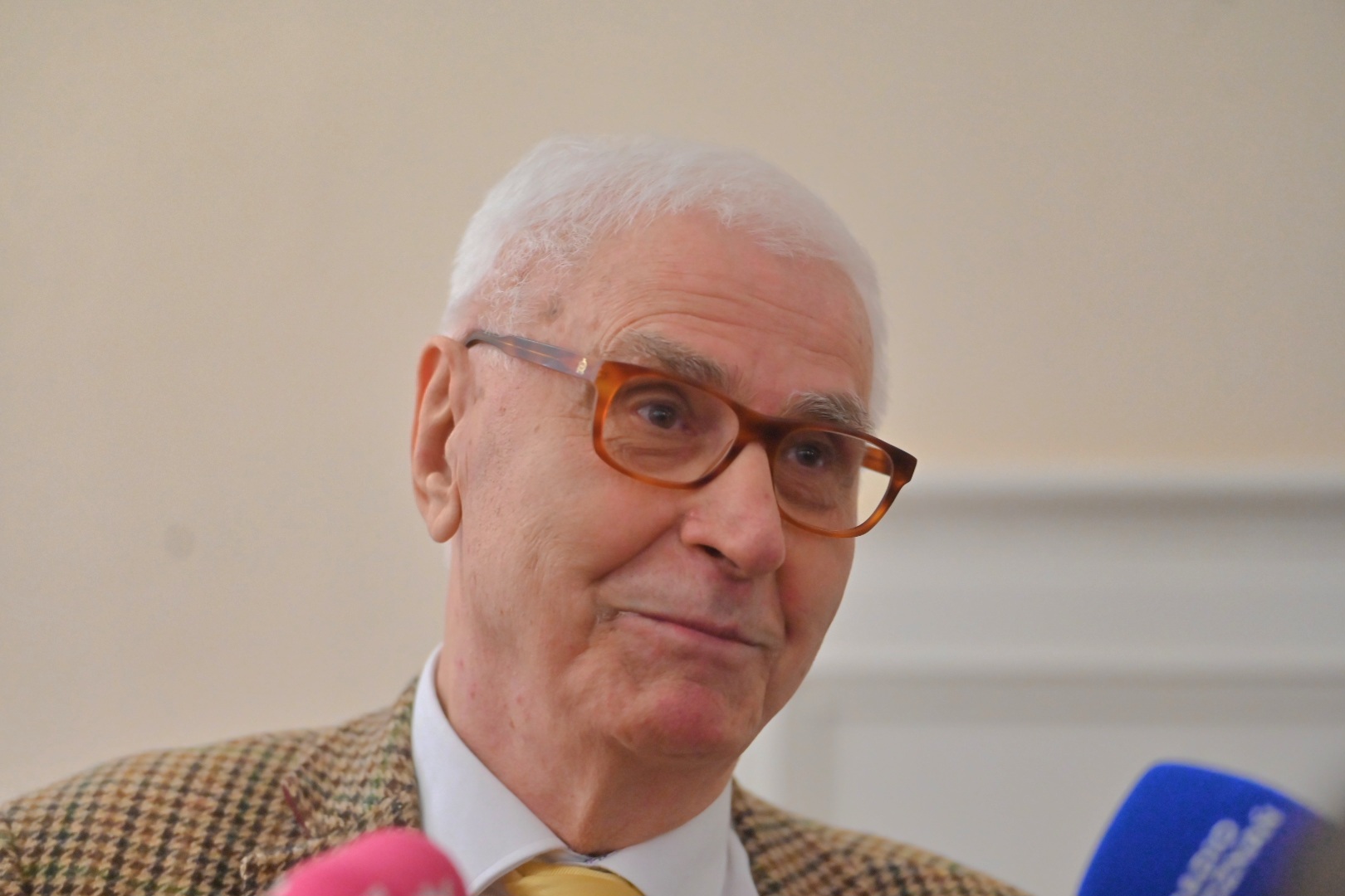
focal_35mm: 105
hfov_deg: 19.5
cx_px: 672
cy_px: 448
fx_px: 3923
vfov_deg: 13.0
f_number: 2.8
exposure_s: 1/200
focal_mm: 105
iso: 2800
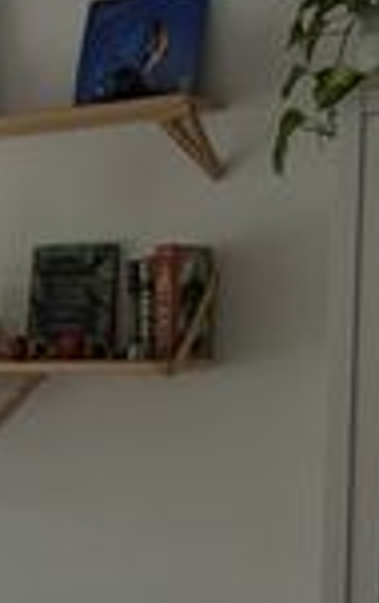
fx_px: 1661
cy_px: 463
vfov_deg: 20.4
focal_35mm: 101
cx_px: -487
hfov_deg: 11.2
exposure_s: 1/140
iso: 45
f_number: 1.85
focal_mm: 6.81
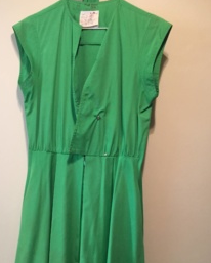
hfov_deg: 34.1
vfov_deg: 40.9
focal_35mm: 44
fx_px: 343
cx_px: 89
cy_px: 193
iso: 200
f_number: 2.2
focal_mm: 4.15
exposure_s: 1/30
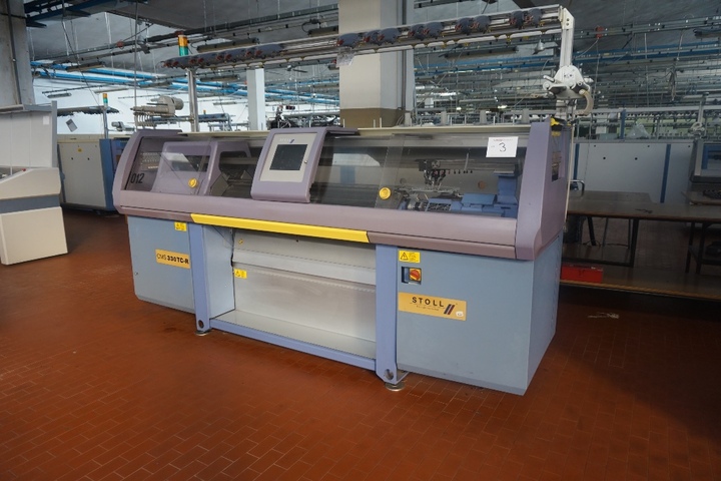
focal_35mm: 24
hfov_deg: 73.7
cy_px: 240
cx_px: 360
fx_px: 481
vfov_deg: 53.1
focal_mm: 16
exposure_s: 1/160
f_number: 4
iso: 640
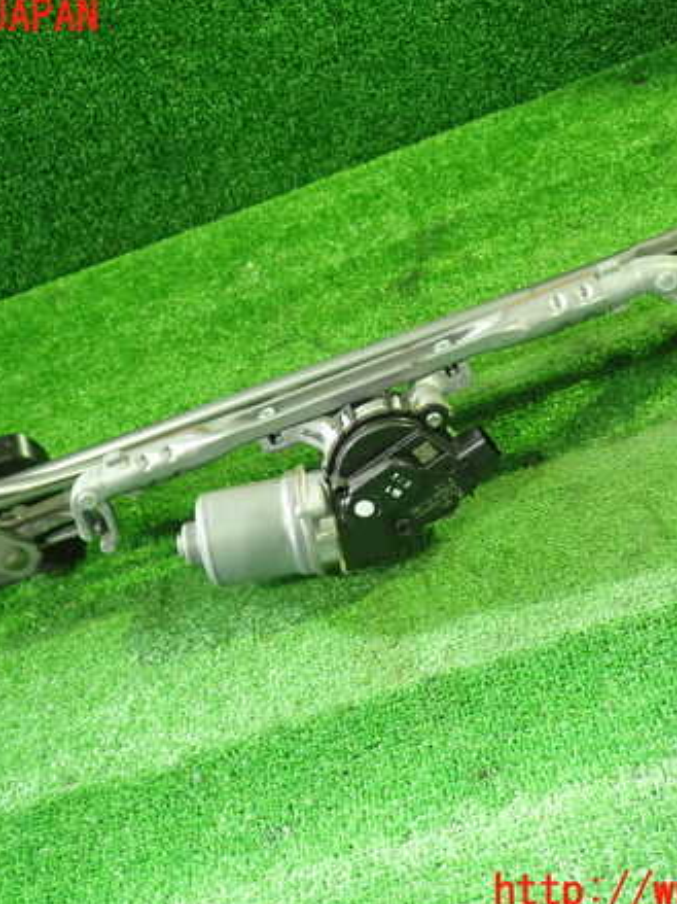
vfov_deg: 45.8
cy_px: 455
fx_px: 1070
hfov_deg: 35.1
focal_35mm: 41
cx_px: 342
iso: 640
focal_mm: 5.4
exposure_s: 1/30
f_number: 2.3
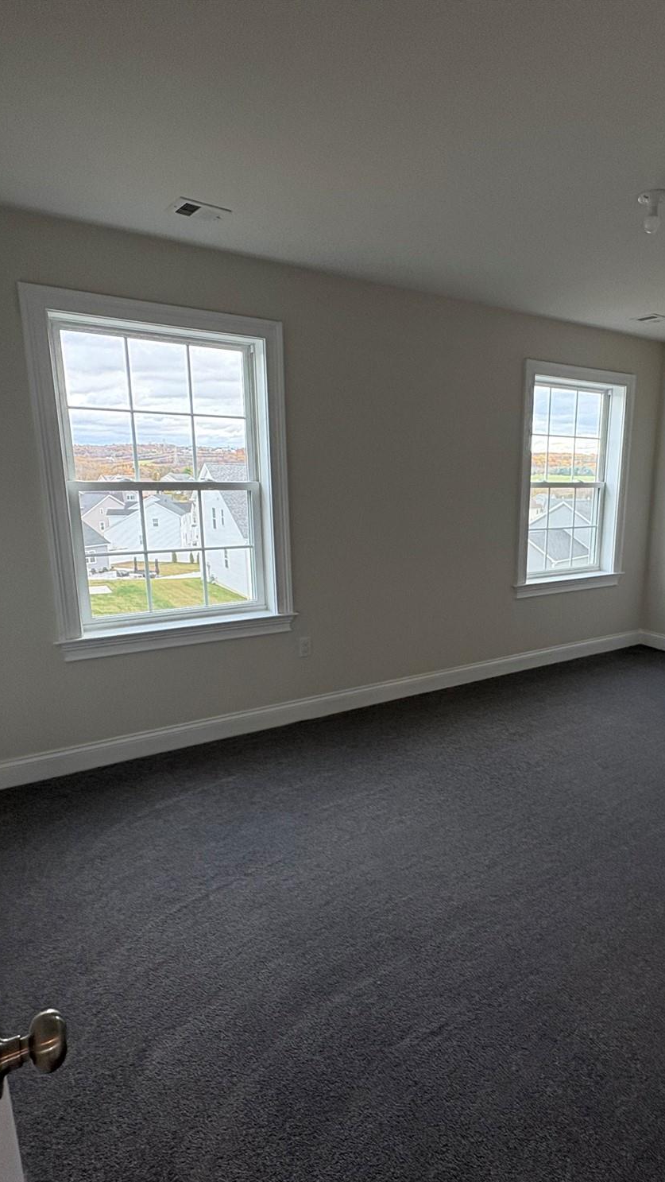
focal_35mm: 21
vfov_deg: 83.8
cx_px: 473
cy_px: 609
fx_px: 658
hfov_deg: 52.0
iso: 125
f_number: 2.2
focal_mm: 2.22
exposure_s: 1/120
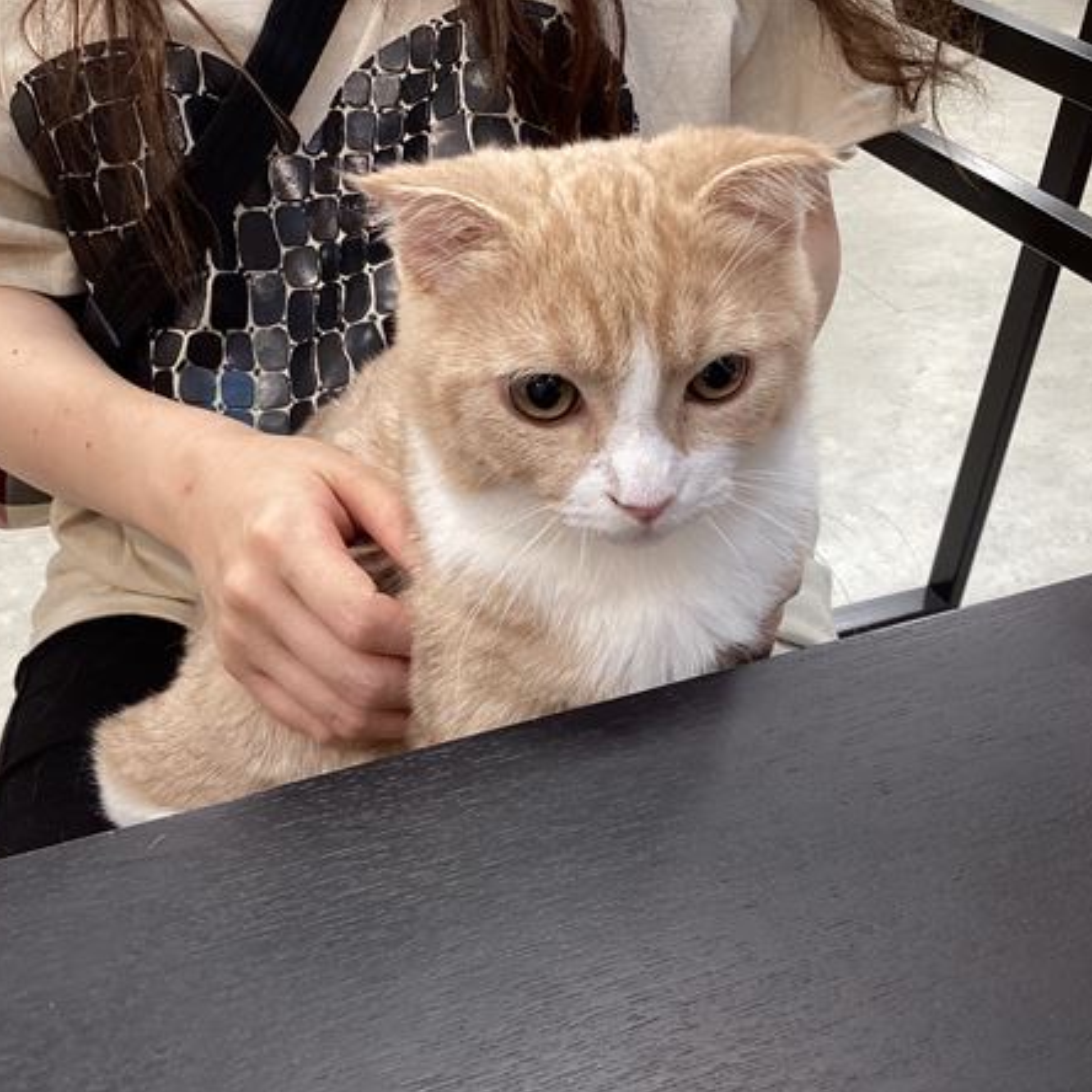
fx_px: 1321
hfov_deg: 44.9
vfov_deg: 44.9
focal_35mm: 37
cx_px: 509
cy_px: 548
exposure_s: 1/50
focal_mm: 3.3
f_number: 2.4
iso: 64
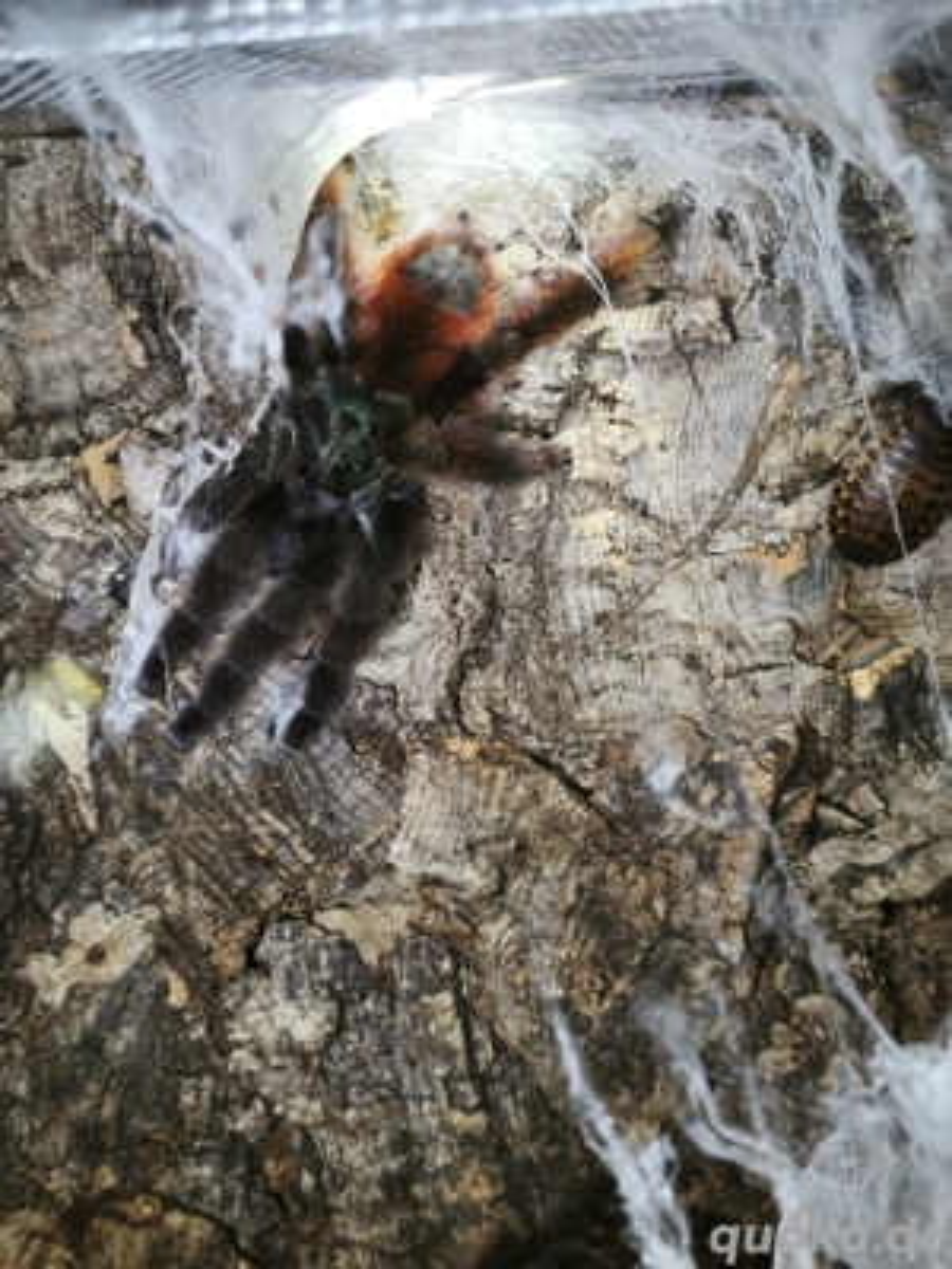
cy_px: 634
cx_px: 476
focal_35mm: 61
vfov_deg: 31.7
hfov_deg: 24.0
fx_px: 2237
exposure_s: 1/50
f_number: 1.7
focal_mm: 5.35
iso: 250
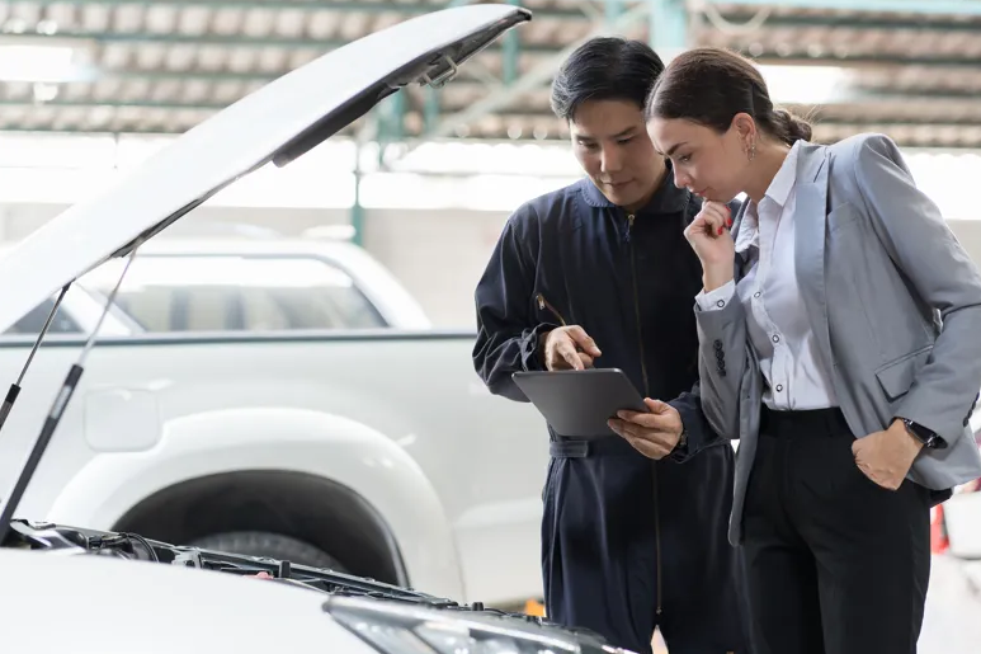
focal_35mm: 99
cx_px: 561
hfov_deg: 20.6
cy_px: 326
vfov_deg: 13.8
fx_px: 2697
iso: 500
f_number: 2.8
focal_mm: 85
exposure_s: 1/160
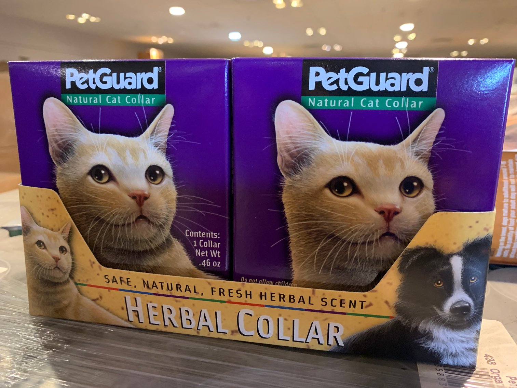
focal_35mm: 26
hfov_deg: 67.3
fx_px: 388
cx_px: 258
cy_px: 194
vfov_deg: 53.1
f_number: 1.8
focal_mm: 4.25
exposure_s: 1/30
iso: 400
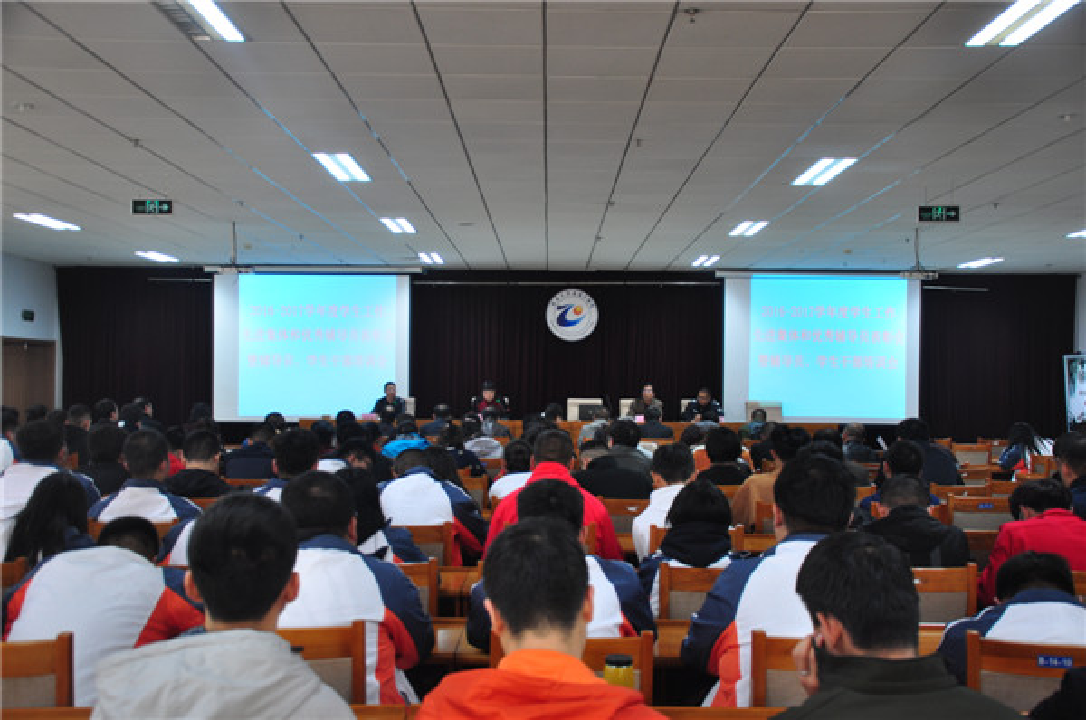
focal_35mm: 39
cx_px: 543
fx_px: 1175
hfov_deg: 49.6
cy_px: 360
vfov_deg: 34.1
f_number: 4.5
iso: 320
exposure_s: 1/13
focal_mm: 26
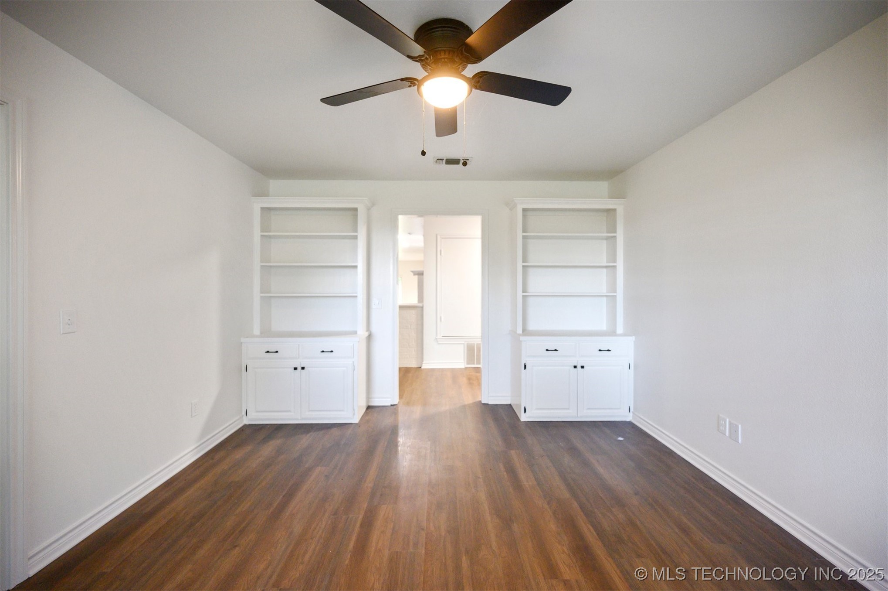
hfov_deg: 104.3
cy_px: 296
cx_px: 444
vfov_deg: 81.1
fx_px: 345
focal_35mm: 14
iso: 800
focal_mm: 14
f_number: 4
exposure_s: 1/80
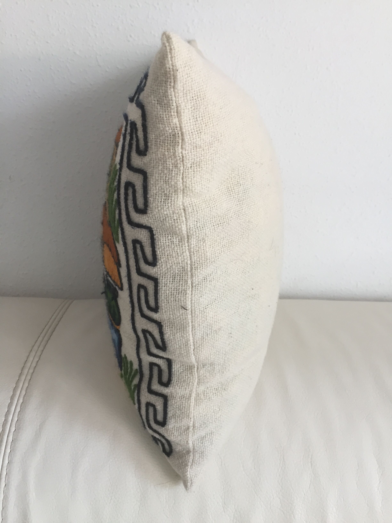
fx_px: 438
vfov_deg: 61.7
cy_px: 262
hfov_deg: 48.2
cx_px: 196
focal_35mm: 29
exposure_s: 1/33
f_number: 2.2
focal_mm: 4.15
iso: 80
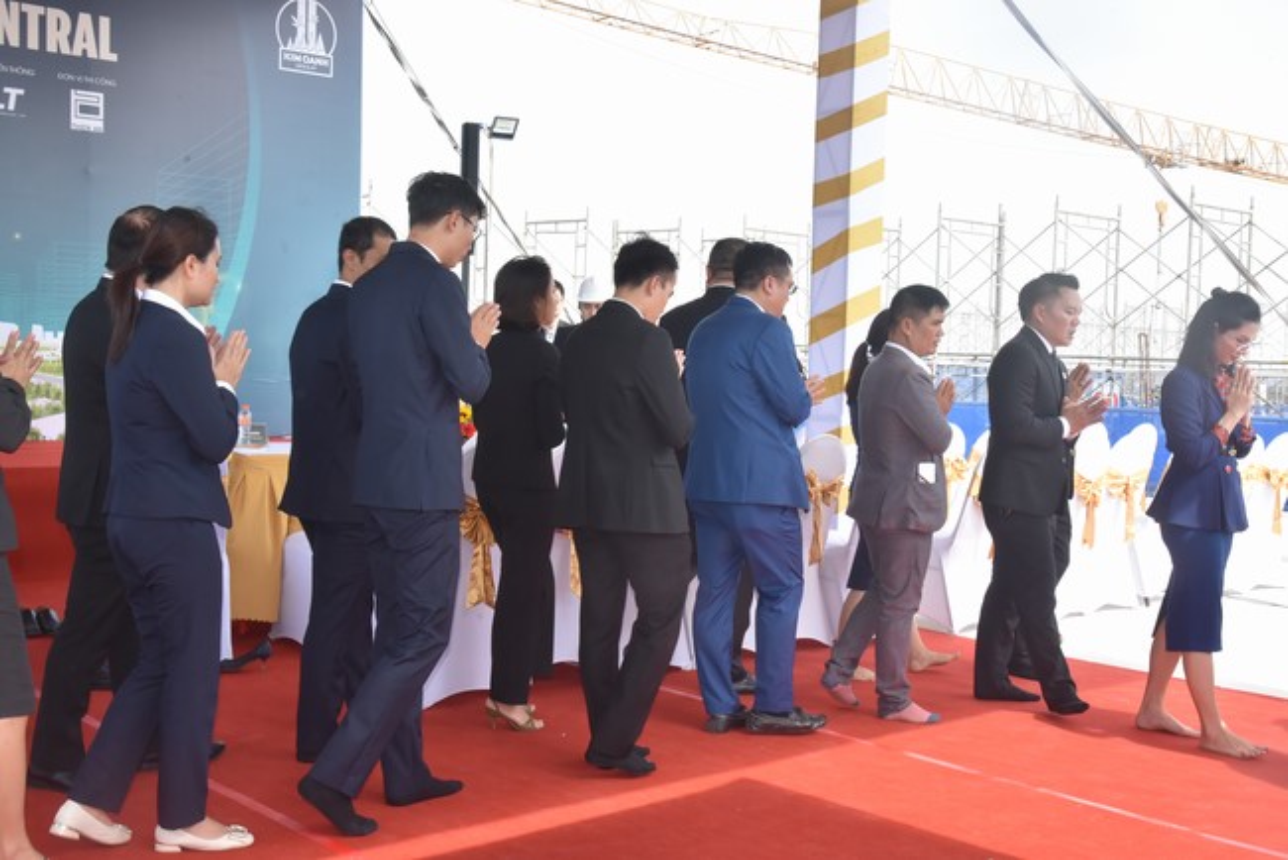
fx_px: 1432
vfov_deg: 33.4
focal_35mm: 40
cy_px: 430
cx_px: 644
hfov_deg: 48.4
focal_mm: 40
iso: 1250
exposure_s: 1/200
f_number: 14
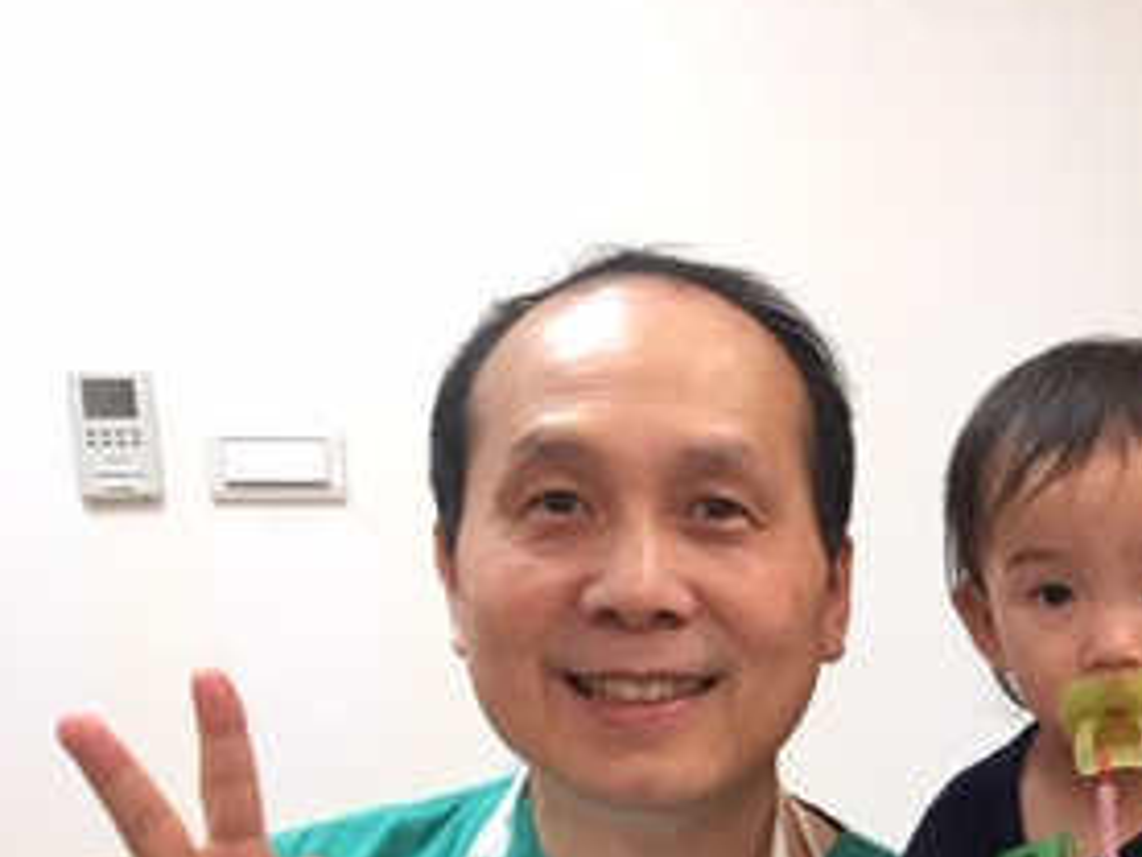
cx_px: 1105
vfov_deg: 20.8
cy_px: 964
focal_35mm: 67
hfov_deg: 27.5
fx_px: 2211
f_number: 2.2
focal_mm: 4.15
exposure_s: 1/30
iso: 50
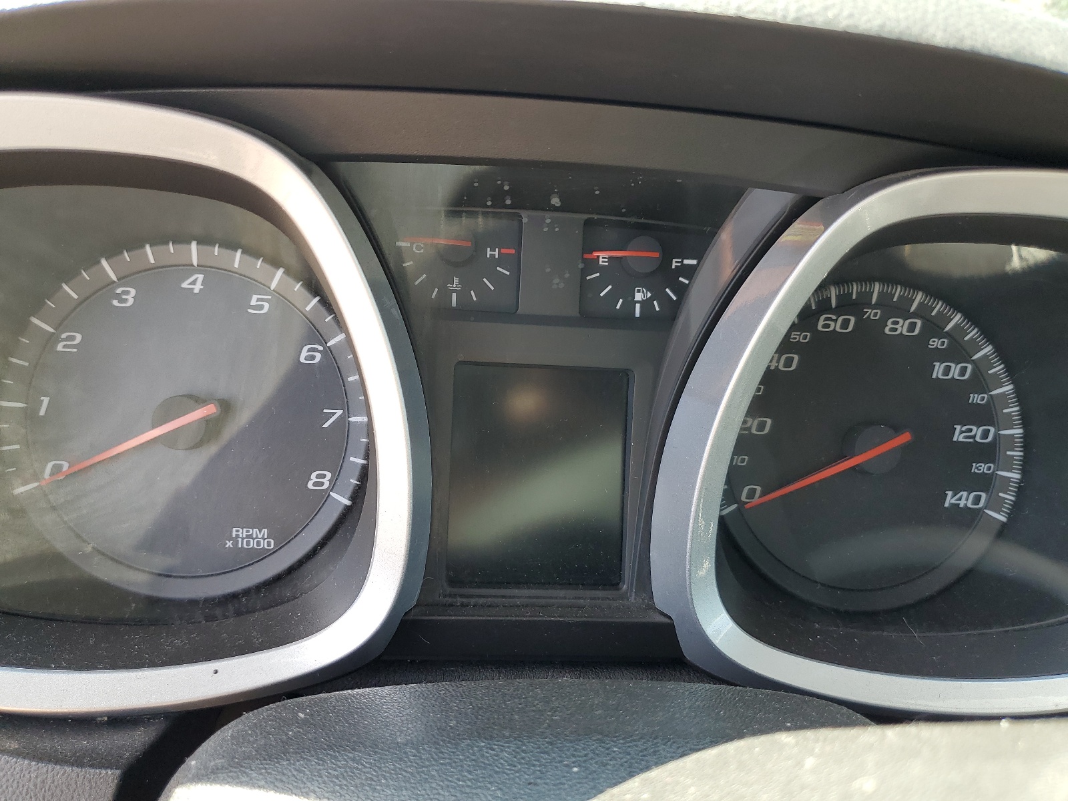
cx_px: 534
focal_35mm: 26
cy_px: 400
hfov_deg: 67.3
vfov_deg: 53.1
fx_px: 802
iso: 50
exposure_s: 1/149
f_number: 1.5
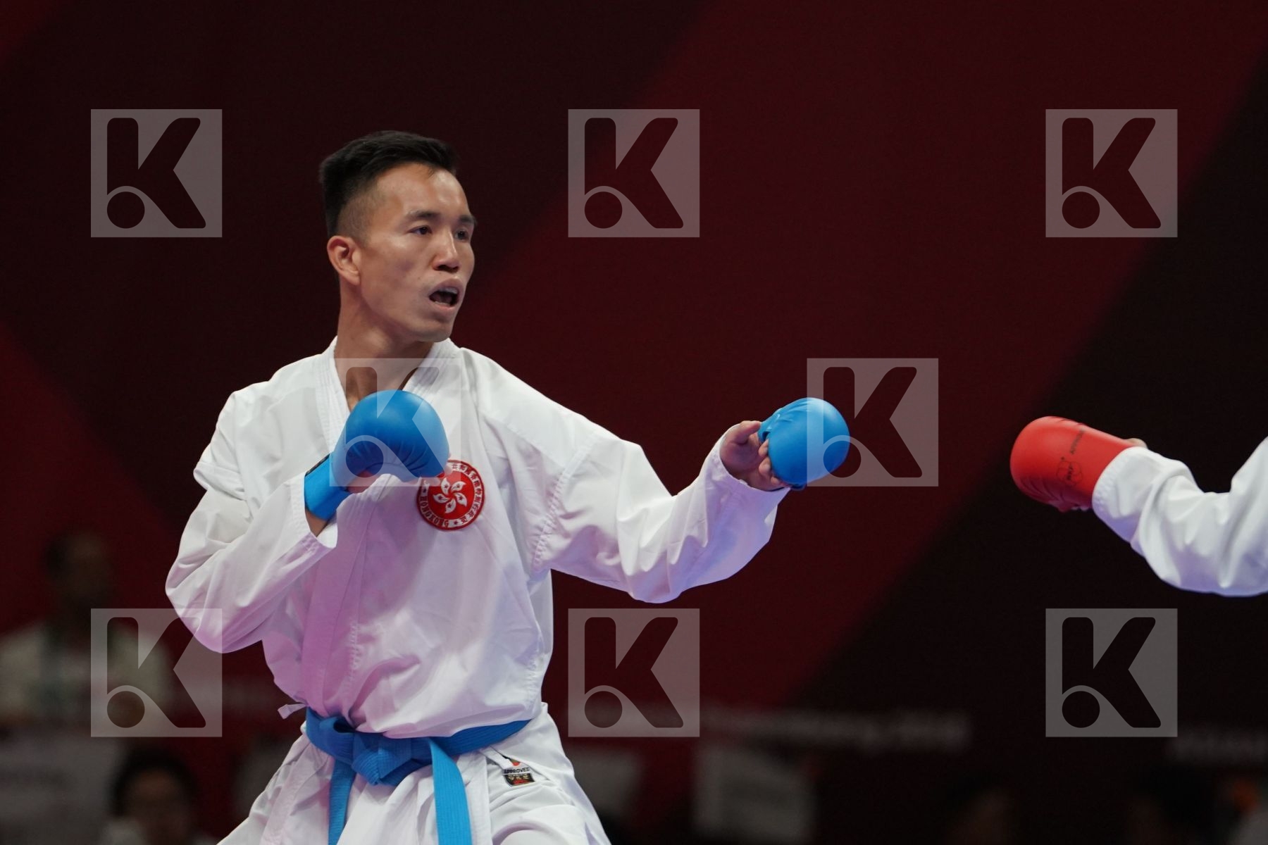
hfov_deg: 4.9
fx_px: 14792
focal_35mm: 420
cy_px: 422
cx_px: 634
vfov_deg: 3.3
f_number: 4
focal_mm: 280
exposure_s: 1/1000
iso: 2500
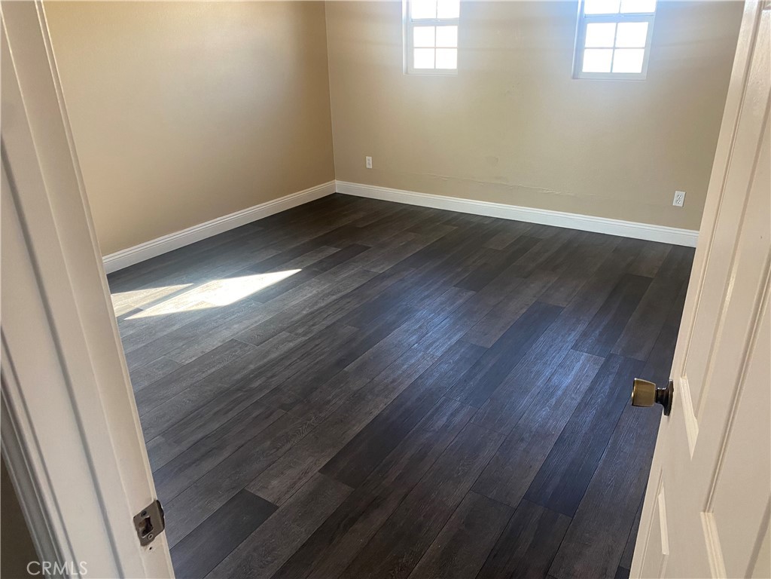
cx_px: 386
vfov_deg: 53.1
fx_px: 579
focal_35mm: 26
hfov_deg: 67.3
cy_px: 290
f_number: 1.8
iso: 125
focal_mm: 4.25
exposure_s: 1/60
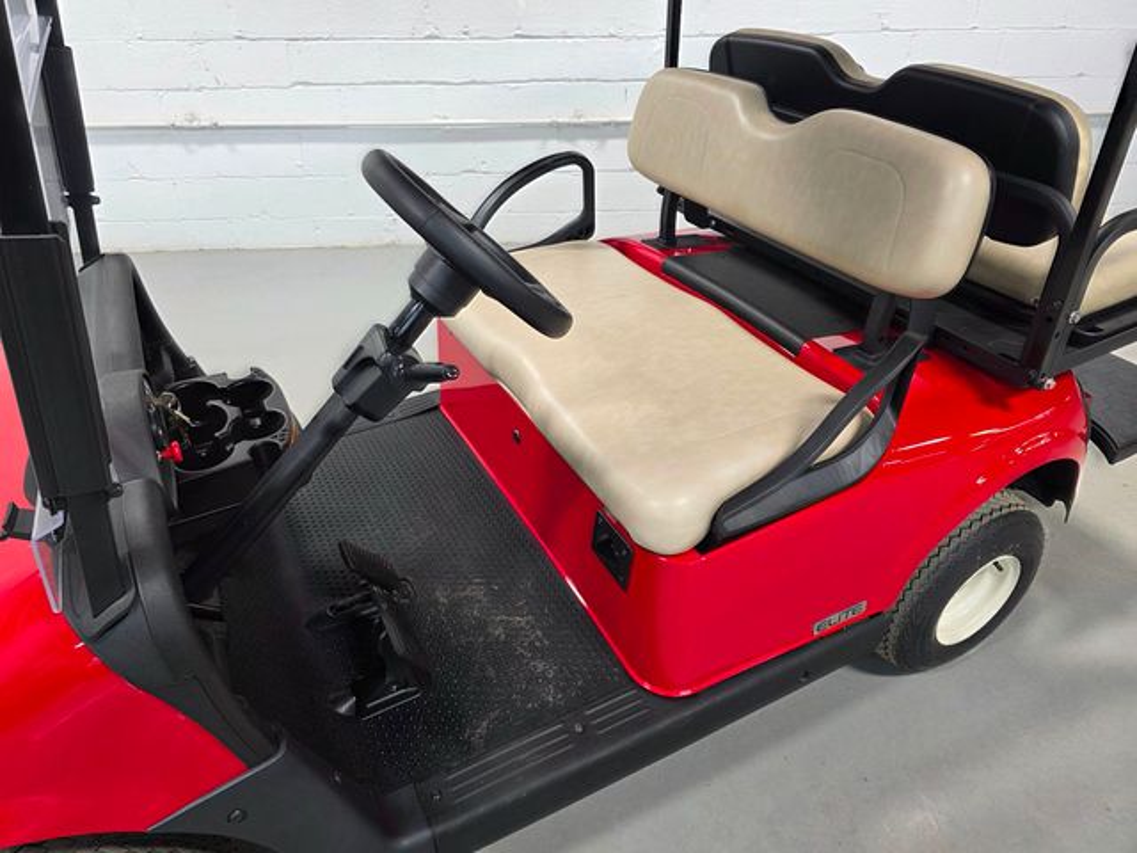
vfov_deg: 58.9
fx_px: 755
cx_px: 568
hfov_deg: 73.9
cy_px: 426
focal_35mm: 23
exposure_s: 1/120
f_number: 1.7
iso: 200
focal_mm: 6.3
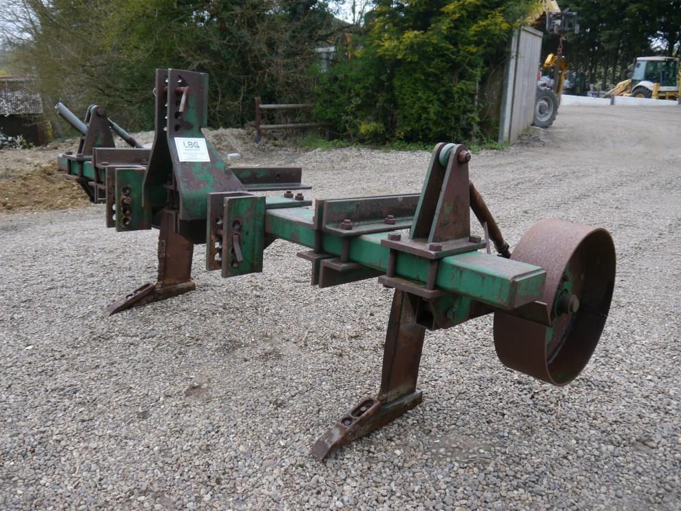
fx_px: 571
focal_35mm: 29
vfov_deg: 48.2
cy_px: 253
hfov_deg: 61.7
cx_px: 340
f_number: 4
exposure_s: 1/125
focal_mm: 14
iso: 160
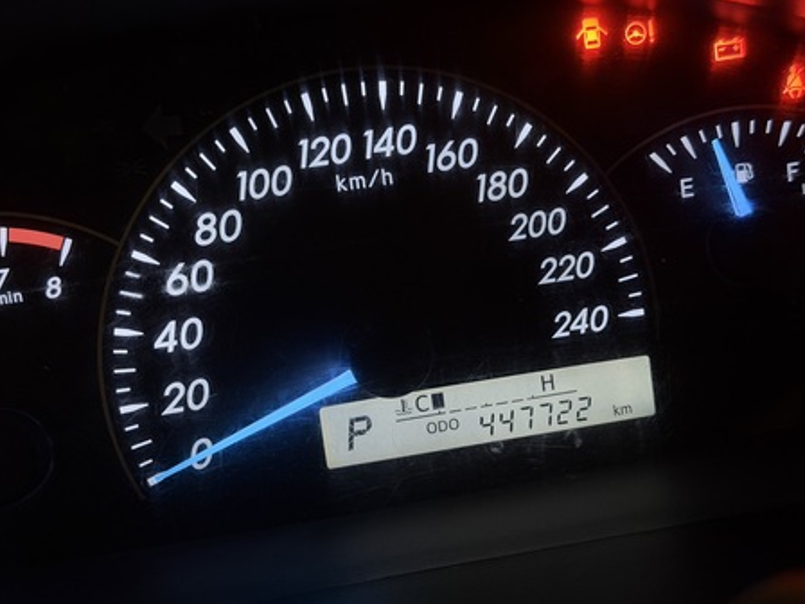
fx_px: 1140
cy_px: 303
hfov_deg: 38.9
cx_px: 398
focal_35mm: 49
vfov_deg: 29.7
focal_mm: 6.76
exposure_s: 1/28
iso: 500
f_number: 1.78
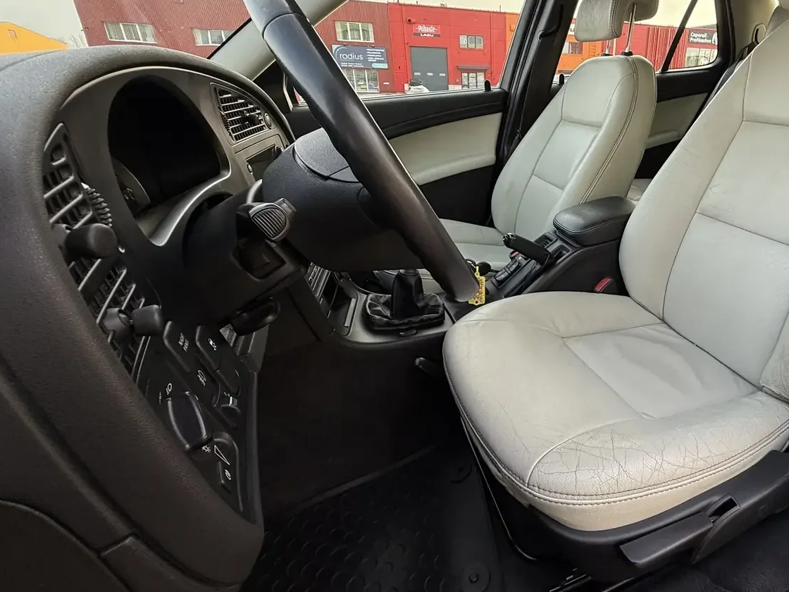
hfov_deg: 77.7
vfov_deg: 65.8
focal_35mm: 20
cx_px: 556
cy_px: 261
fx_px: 456
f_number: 2.2
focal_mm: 2.22
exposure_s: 1/99
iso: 50
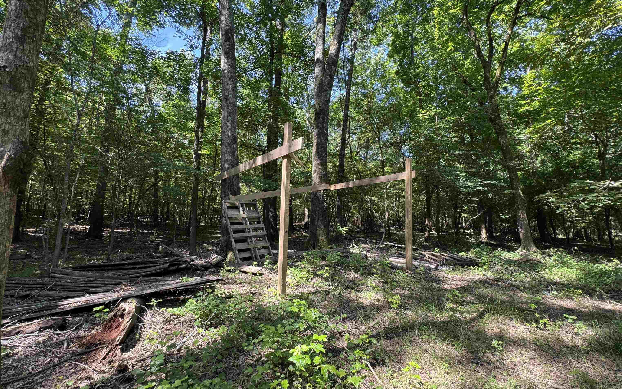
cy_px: 192
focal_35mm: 15
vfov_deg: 74.8
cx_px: 314
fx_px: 254
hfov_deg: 101.5
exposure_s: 1/99
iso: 50
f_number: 2.2
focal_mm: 2.22
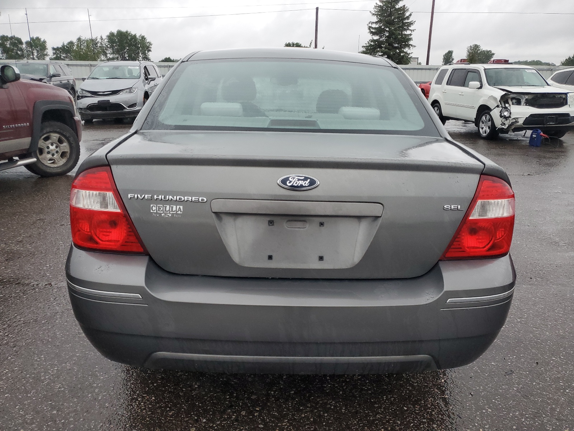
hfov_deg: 67.3
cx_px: 287
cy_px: 216
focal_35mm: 26
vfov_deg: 53.1
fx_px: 431
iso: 88
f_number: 1.5
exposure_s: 1/120
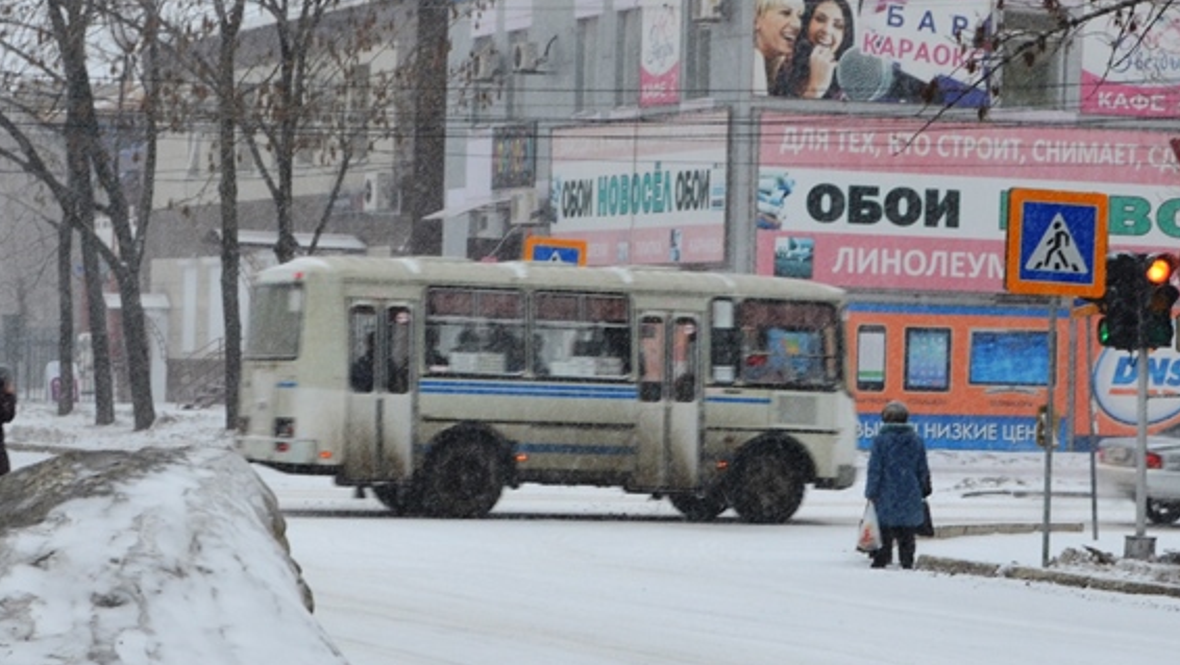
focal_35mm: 156
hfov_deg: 13.7
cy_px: 367
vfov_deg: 7.8
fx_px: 4882
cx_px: 832
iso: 400
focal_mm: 55
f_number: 8
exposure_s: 1/80
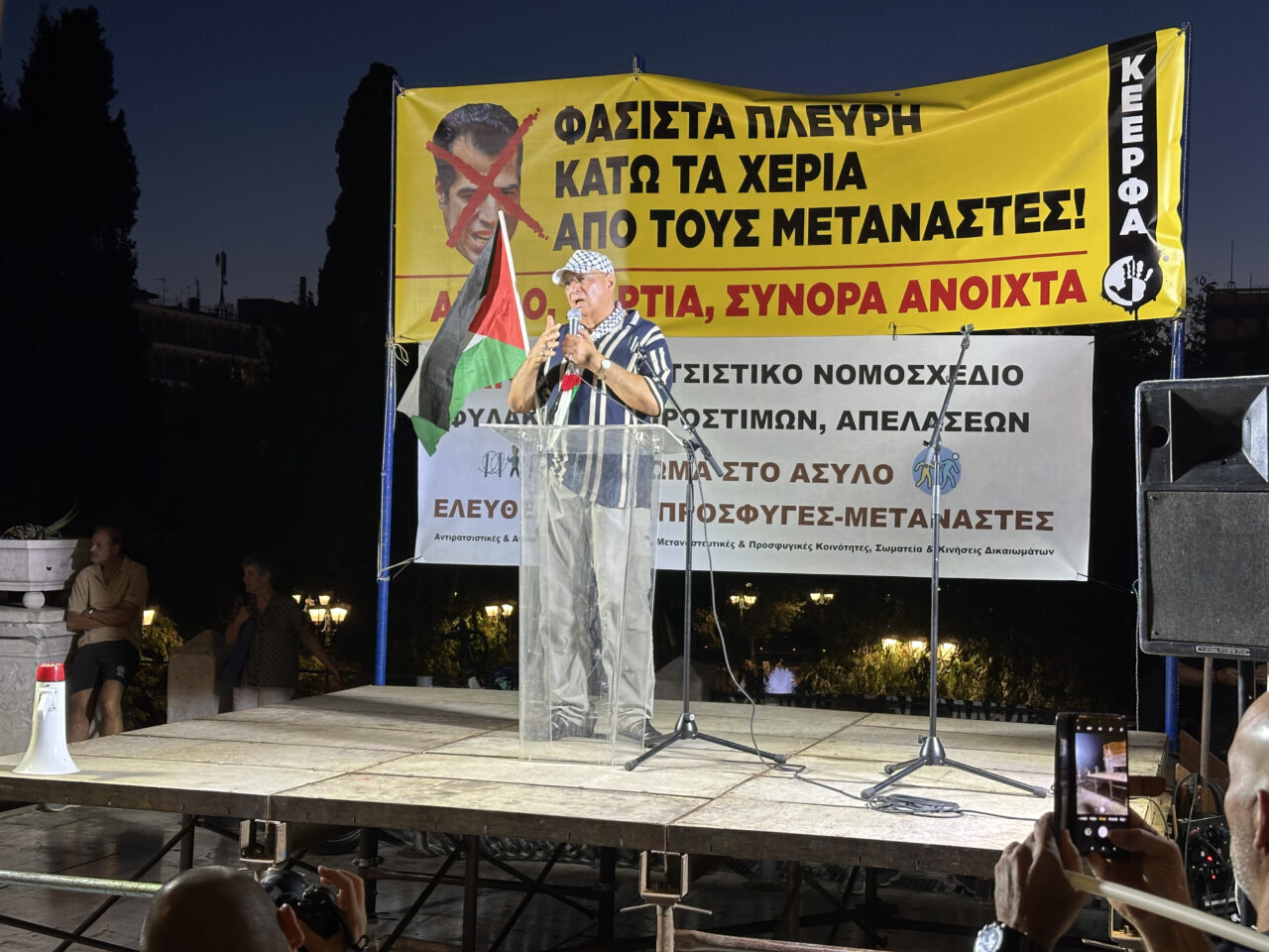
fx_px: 1760
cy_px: 476
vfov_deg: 30.3
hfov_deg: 39.7
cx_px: 634
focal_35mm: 48
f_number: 1.78
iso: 80
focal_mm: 6.86
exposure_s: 1/100
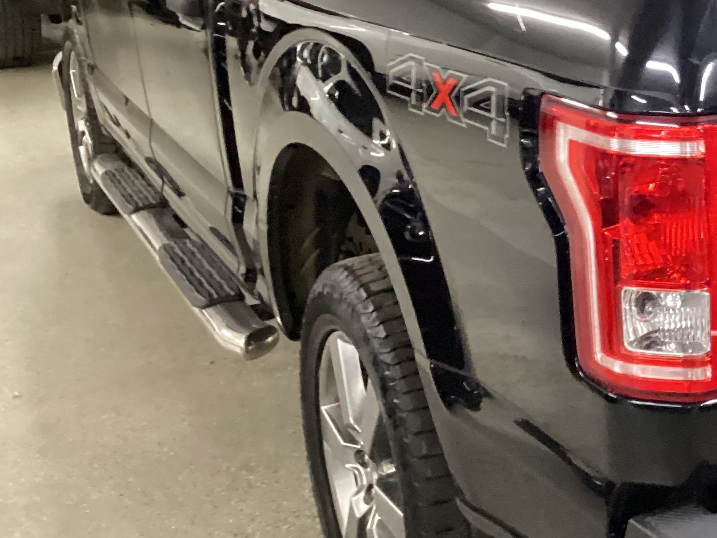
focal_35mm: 67
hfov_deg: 26.8
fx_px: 1388
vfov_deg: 21.7
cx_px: 769
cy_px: 134
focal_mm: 3.3
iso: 500
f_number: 2.4
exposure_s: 1/30
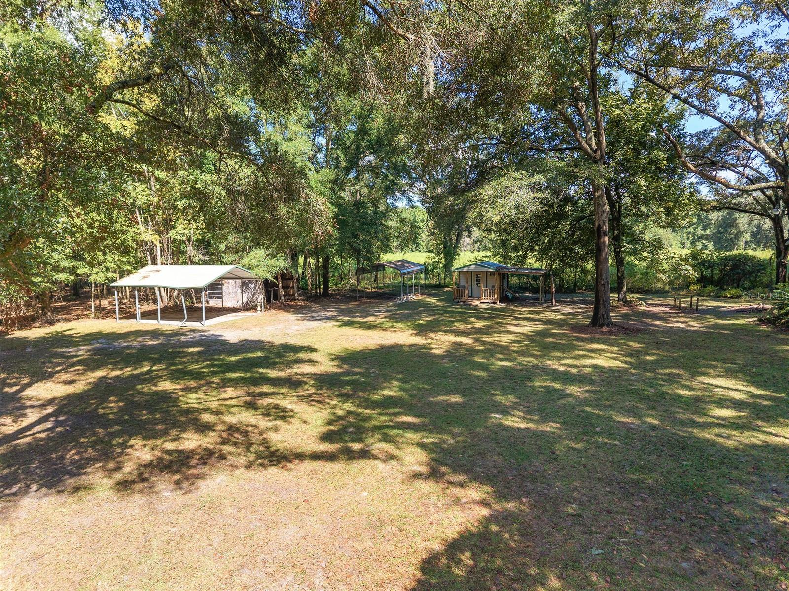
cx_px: 394
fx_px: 547
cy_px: 296
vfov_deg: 56.8
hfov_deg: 71.6
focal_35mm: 24
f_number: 1.8
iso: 240
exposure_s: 1/1250
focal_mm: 8.67
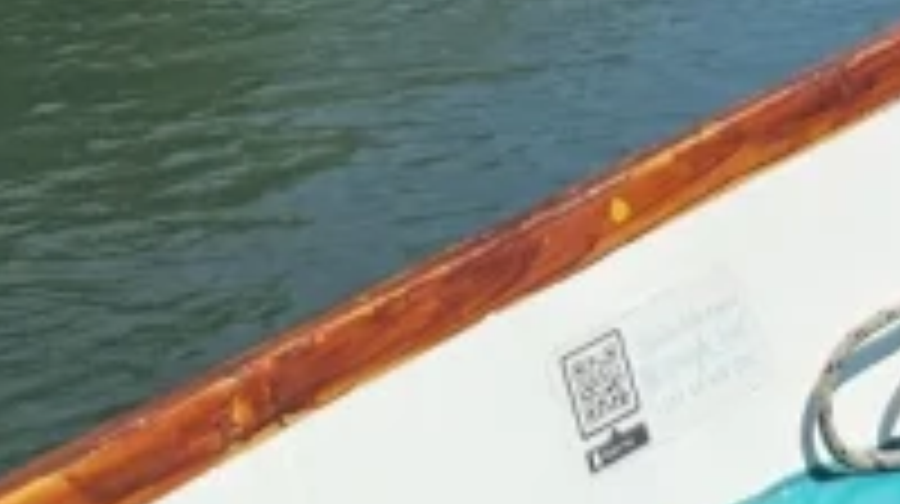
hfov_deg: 13.4
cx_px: 1150
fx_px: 3695
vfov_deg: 6.5
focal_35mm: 155
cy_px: -1444
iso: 16
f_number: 1.7
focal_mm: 6.3
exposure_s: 1/1453
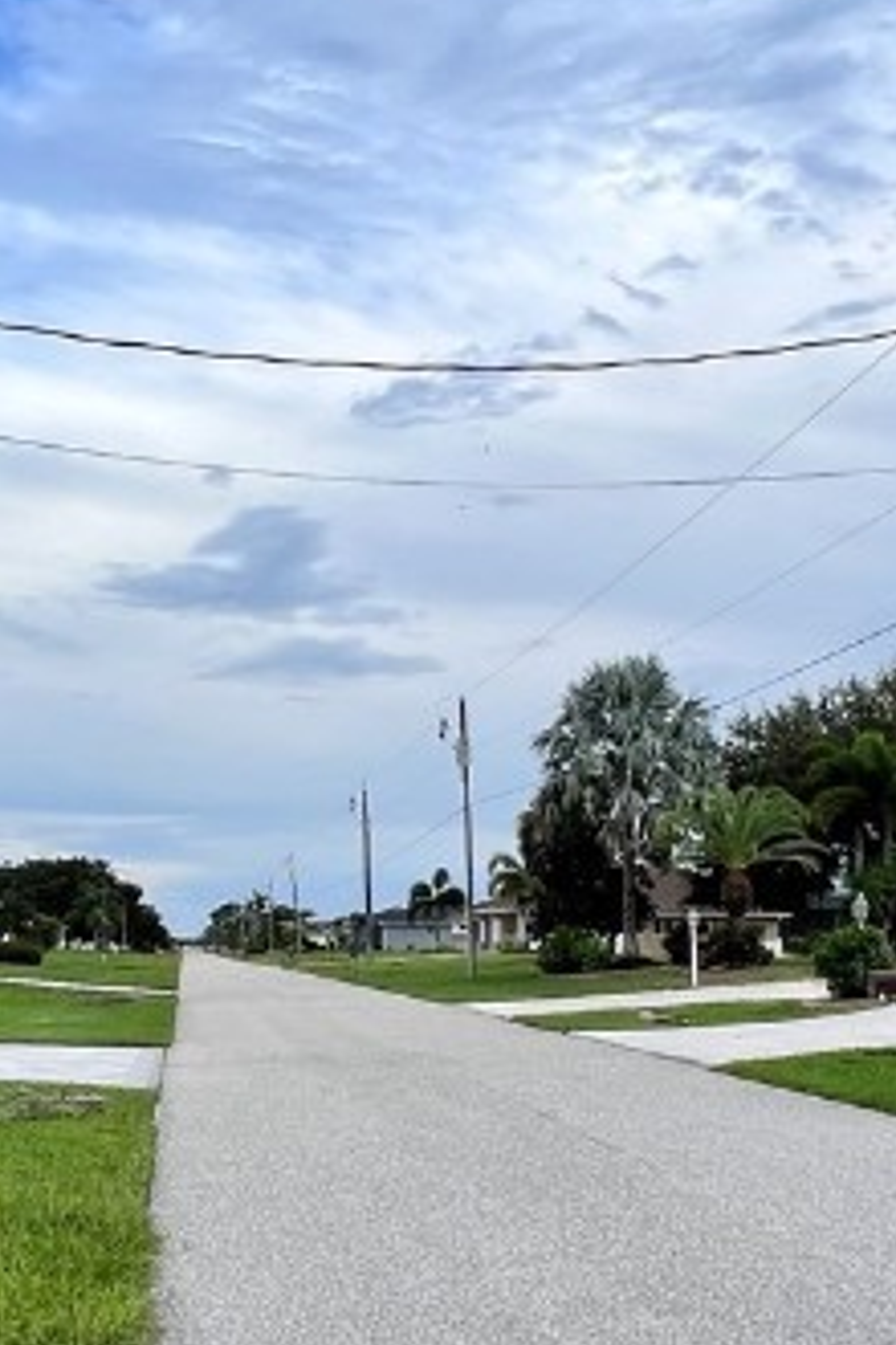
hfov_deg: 31.9
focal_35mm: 42
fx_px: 1568
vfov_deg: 45.6
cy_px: 917
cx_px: 448
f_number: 1.8
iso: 32
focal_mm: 1.57
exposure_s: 1/426
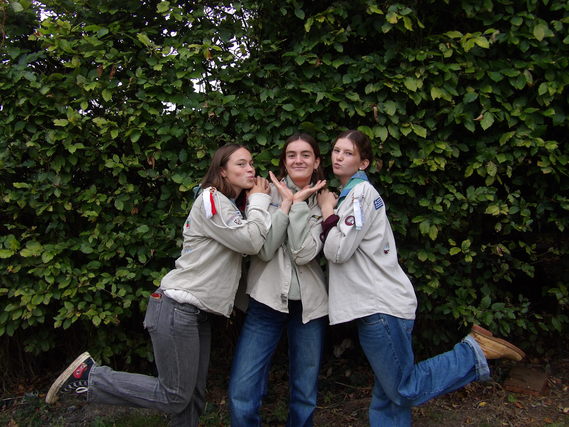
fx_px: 641
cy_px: 214
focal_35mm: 39
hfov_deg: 47.9
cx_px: 284
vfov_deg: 36.8
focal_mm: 7
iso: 149
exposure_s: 1/40
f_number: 3.7
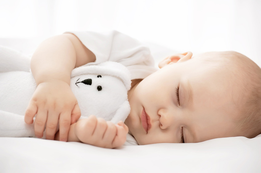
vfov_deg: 6.9
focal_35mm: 200
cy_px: 86
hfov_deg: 10.3
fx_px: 1449
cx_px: 130
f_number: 5
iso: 320
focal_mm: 200
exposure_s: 1/125
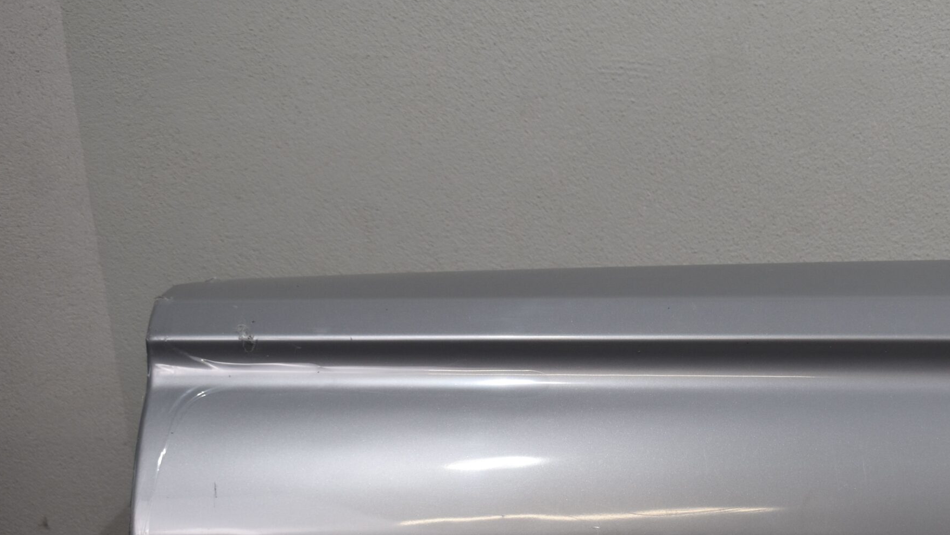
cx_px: 680
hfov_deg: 30.2
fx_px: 1738
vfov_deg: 17.3
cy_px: 456
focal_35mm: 69
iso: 320
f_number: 5.6
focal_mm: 30
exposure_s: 1/125
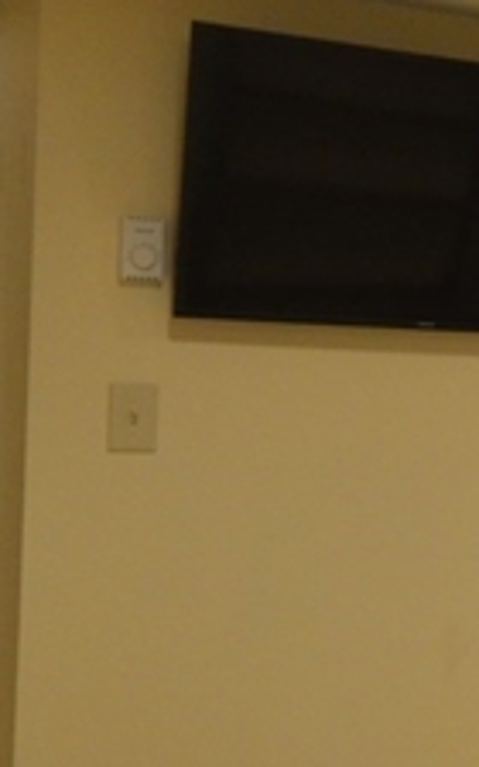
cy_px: 428
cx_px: 985
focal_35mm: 80
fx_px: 1674
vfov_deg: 25.8
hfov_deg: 13.7
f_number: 4.2
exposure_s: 1/60
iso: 720
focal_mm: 11.5
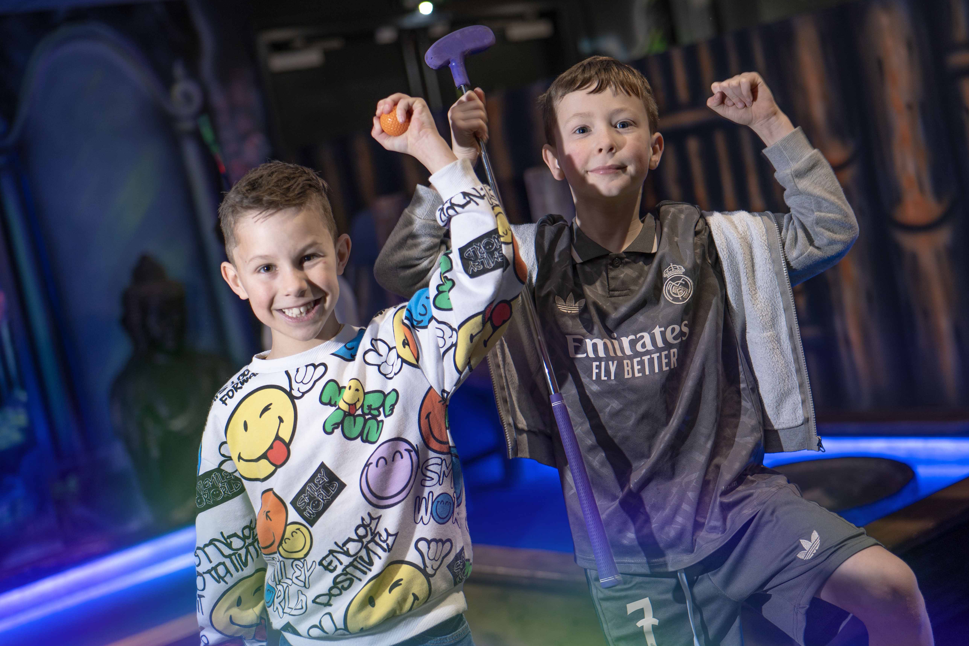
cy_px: 357
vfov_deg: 21.6
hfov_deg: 31.9
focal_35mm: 63
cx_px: 469
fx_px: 1696
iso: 320
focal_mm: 50
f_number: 2
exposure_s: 1/60
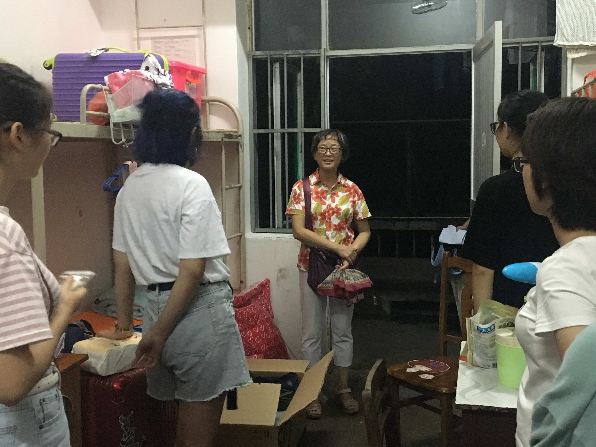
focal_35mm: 40
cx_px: 330
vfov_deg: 35.9
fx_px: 689
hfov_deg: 46.7
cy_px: 213
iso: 320
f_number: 2.2
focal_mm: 4.15
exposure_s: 1/17
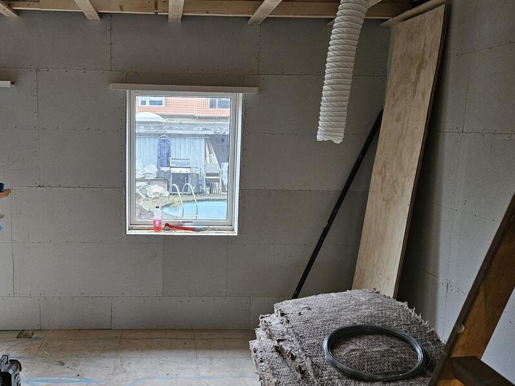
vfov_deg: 42.9
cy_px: 196
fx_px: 491
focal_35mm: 33
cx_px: 186
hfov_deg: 54.6
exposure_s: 1/50
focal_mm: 5.4
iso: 640
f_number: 1.8
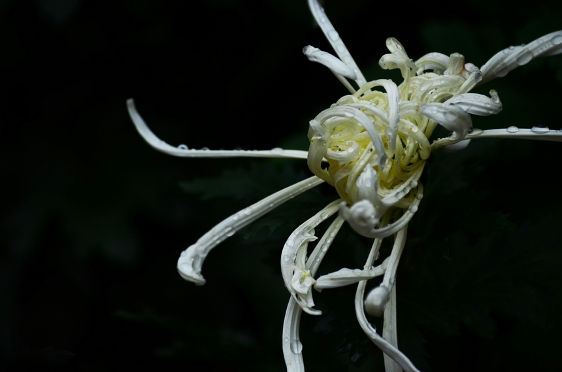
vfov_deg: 4.4
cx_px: 252
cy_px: 209
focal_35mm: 314
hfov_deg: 6.6
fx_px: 4890
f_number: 5
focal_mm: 180
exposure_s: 1/800
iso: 800
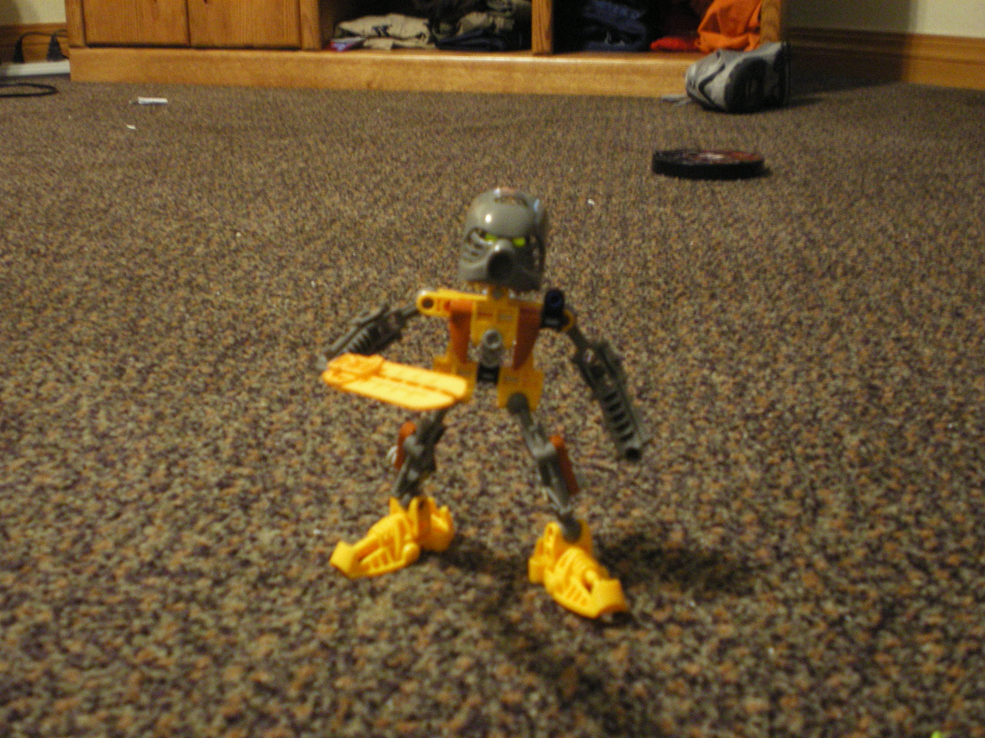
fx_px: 1252
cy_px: 369
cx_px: 492
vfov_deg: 32.9
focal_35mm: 44
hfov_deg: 42.9
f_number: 3.5
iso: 400
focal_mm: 7.4
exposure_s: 1/4
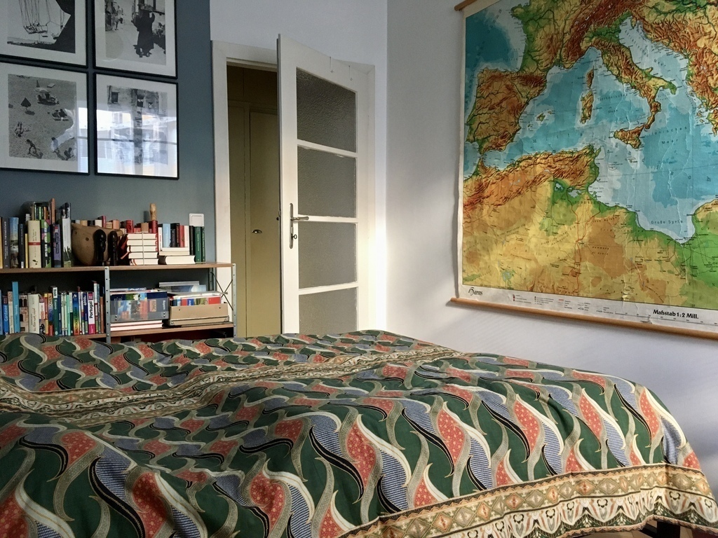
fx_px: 602
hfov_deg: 61.7
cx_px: 359
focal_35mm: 29
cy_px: 269
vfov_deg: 48.2
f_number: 2.2
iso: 200
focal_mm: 4.15
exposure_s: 1/33
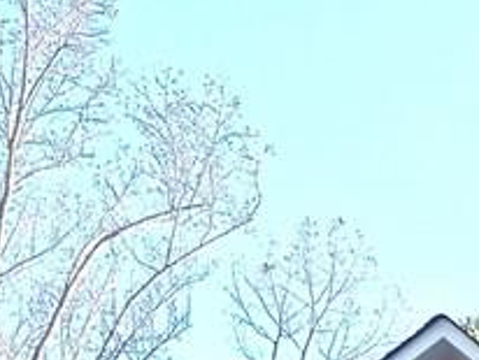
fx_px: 1995
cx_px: 937
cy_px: 811
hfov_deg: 12.2
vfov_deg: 9.4
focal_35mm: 144
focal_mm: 4.15
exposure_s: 1/170
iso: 32
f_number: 2.2
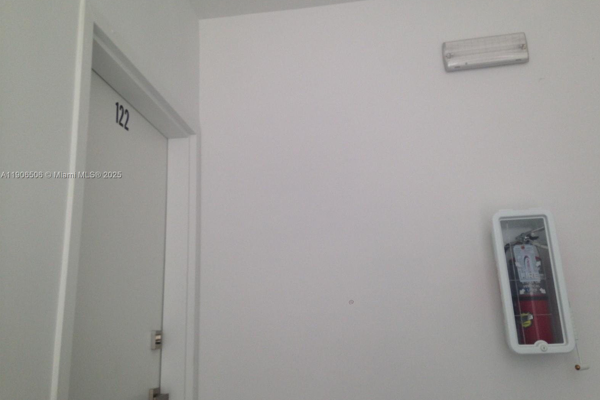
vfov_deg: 37.8
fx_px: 583
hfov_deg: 54.4
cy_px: 176
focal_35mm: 35
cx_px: 305
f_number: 2.4
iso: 64
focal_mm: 4.12
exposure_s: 1/120
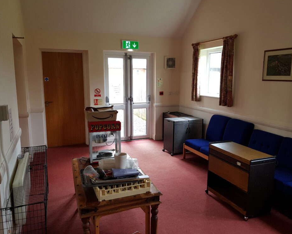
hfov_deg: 62.2
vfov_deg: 51.5
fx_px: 242
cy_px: 114
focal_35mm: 28
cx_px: 154
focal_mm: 4.3
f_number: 1.7
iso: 64
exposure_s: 1/50
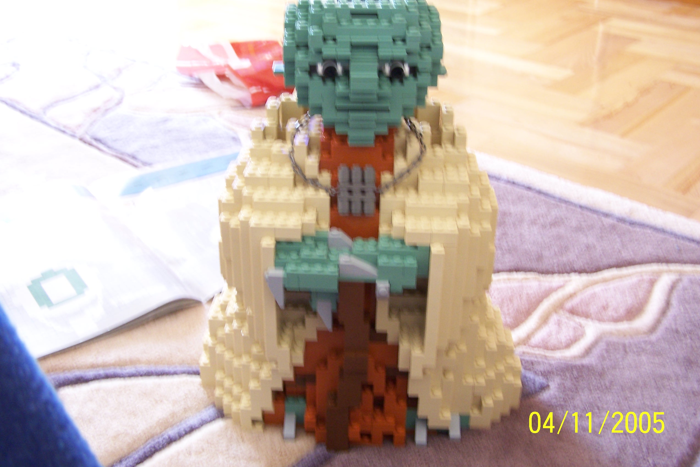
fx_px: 778
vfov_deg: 33.4
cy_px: 227
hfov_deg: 48.5
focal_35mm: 40
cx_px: 350
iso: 140
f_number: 2.8
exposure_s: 1/13
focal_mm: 6.3
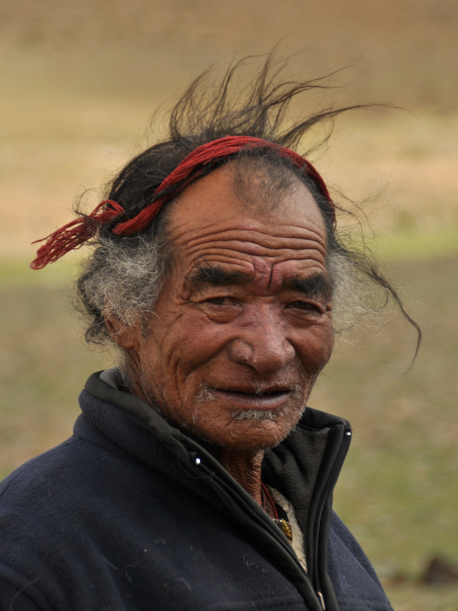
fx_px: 4322
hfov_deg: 6.1
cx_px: 229
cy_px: 320
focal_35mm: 245
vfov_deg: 8.1
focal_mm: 150
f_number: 6.3
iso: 200
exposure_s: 1/250
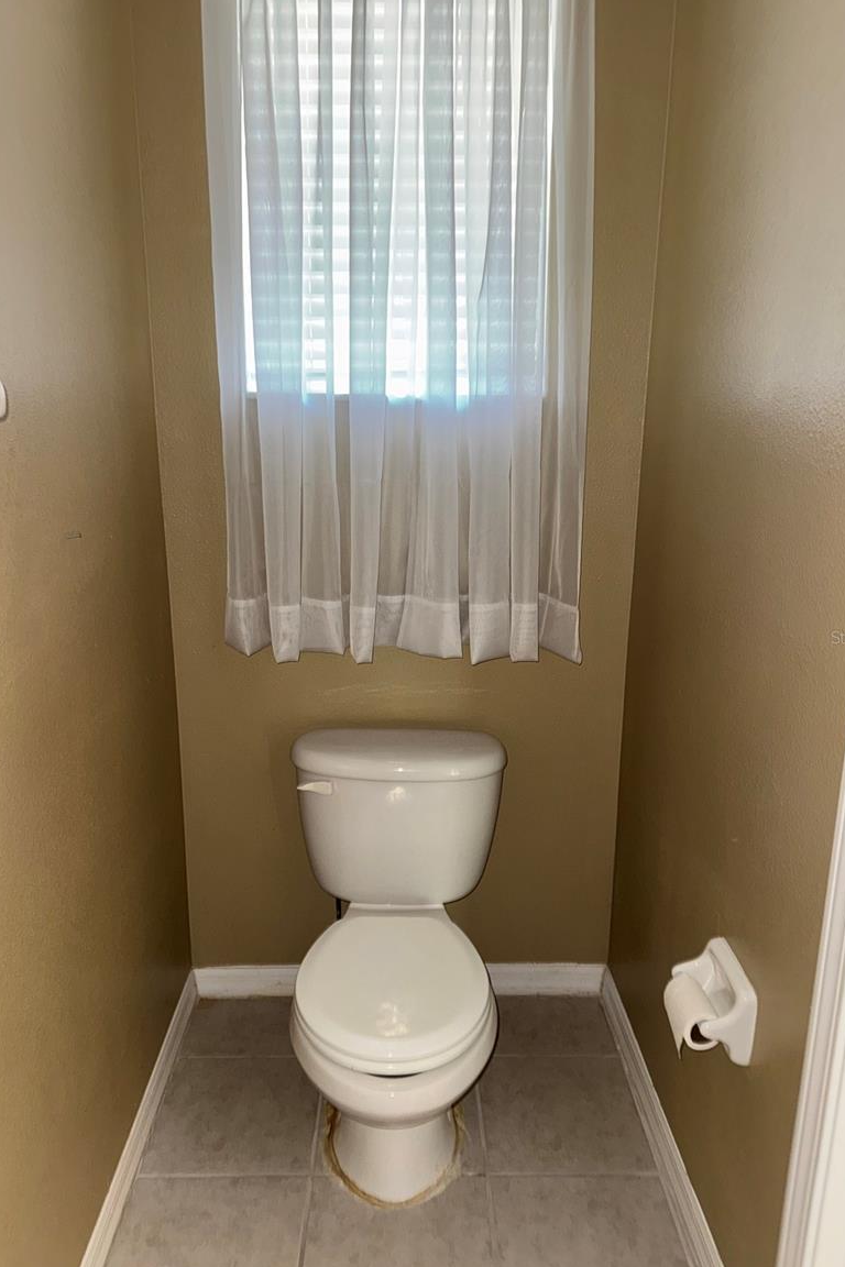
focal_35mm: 26
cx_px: 414
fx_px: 915
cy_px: 637
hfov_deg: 49.6
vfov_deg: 69.4
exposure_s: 1/17
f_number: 1.78
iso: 100
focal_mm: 6.76
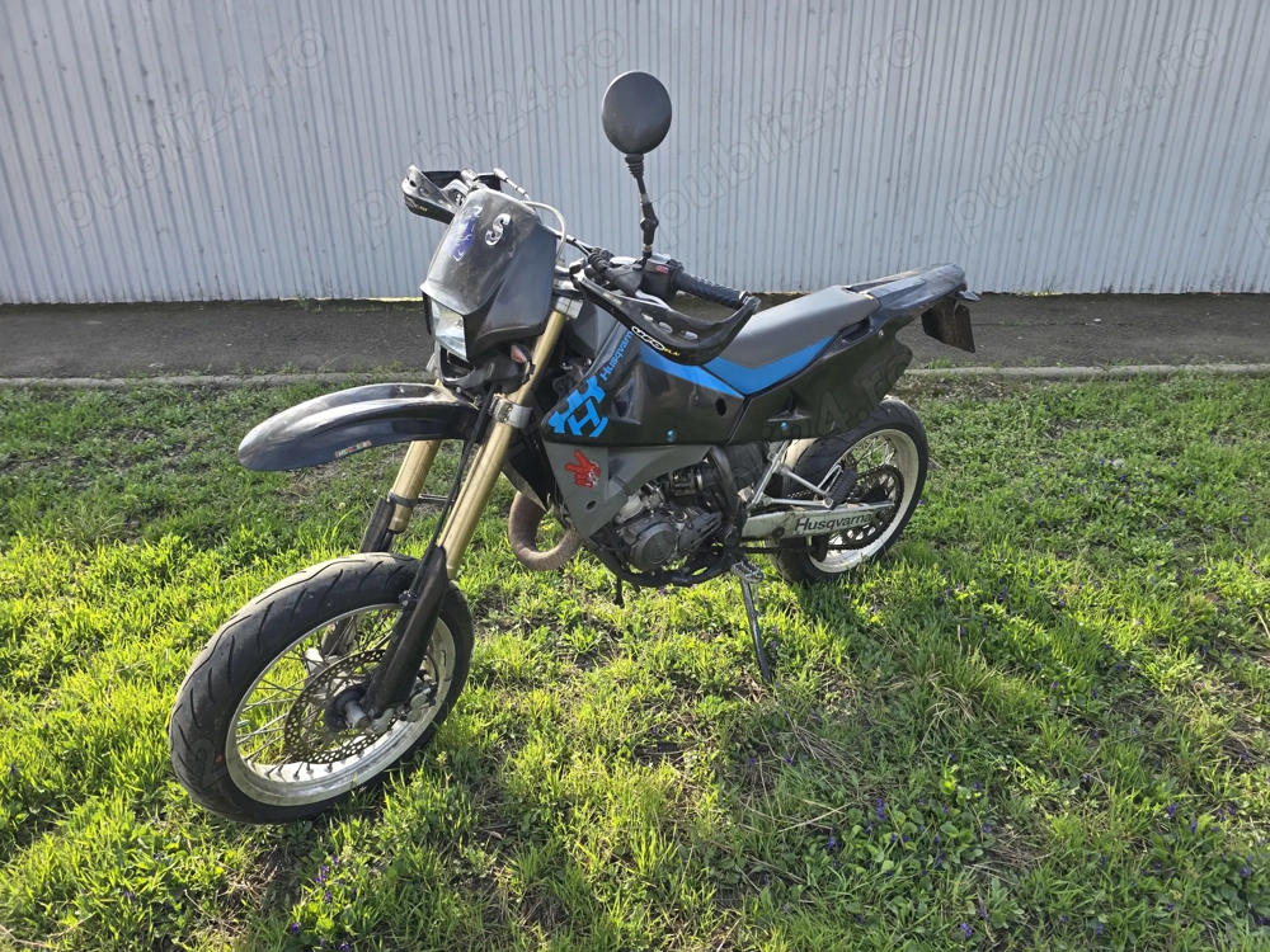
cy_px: 476
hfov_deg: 73.9
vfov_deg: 58.9
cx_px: 635
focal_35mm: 23
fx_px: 844
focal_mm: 6.3
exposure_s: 1/180
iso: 20
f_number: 1.7
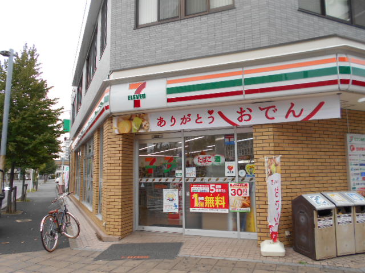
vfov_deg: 53.1
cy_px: 136
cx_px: 182
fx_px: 274
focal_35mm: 26
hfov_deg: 67.3
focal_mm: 4.6
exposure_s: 1/160
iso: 80
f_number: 3.2
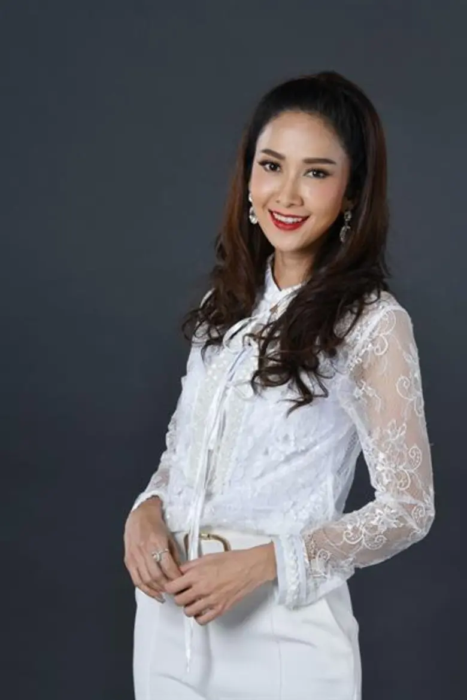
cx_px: 234
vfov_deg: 13.2
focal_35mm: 155
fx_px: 3016
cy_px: 350
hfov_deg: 8.9
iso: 100
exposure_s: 1/200
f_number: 11
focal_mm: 155
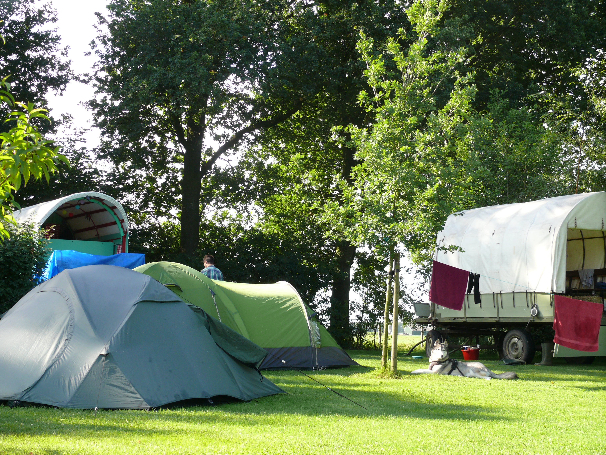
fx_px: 1085
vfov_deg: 23.7
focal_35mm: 62
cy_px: 228
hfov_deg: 31.2
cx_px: 303
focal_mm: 13.2
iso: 100
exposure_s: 1/160
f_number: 4
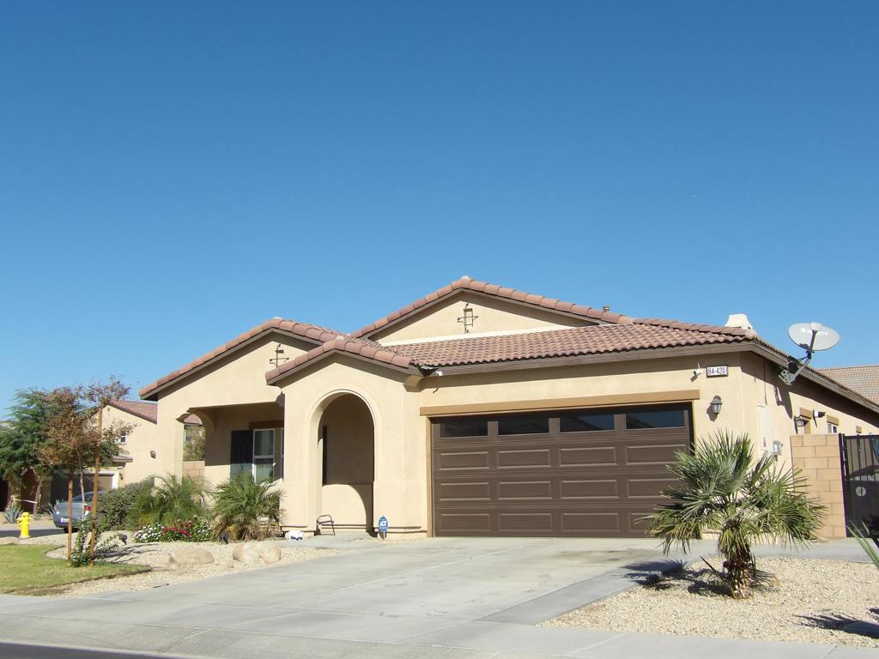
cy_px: 330
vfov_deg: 36.8
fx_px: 990
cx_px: 440
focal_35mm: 39
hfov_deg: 47.9
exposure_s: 1/563
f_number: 5.2
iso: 100
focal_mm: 7
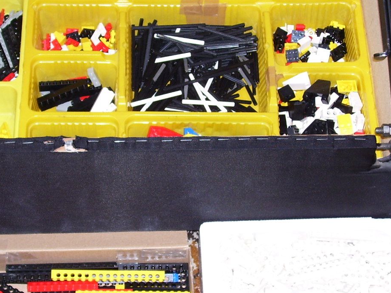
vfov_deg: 15.4
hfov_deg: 20.4
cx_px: 188
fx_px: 1085
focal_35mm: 96
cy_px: 153
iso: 80
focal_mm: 8.6
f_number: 3.4
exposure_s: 1/15
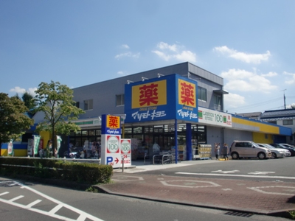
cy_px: 110
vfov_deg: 41.8
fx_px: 290
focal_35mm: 34
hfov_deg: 54.0
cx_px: 148
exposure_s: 1/200
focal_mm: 5.58
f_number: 8.4
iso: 64
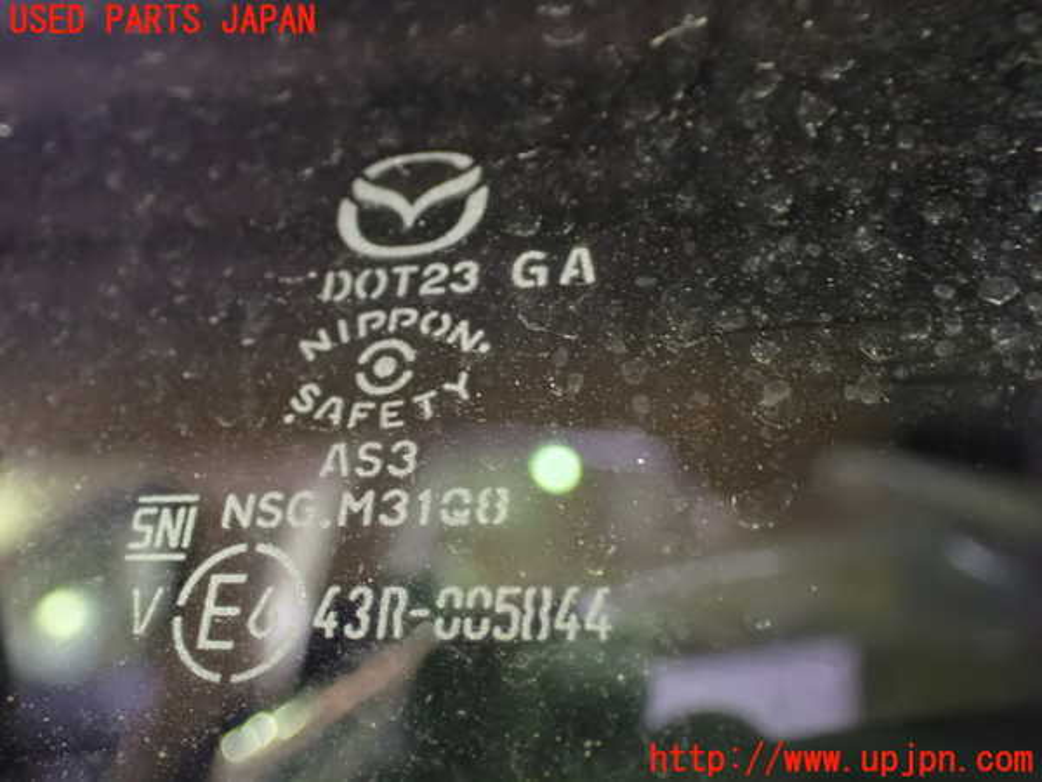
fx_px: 1234
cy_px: 391
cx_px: 521
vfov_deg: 35.1
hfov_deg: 45.8
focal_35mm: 41
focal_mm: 7.31
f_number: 2.8
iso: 1600
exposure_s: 1/20
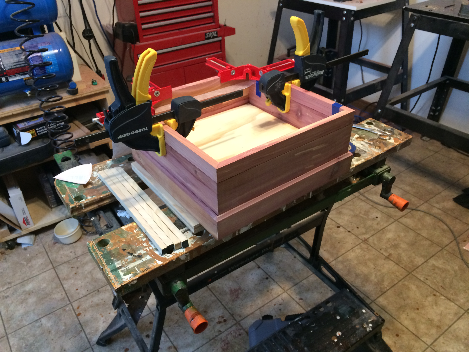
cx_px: 234
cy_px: 176
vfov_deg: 48.2
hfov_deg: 61.7
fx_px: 393
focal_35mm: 29
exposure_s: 1/30
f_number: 2.2
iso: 200
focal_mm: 4.15
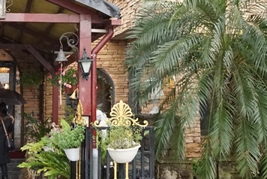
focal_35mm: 69
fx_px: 512
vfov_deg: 19.0
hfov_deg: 29.1
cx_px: 103
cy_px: -20
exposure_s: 1/160
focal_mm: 16
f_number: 3.5
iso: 1600
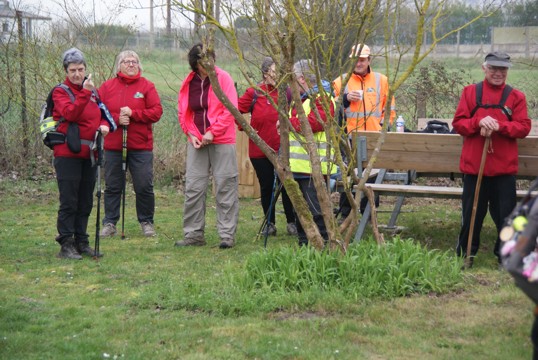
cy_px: 180
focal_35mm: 112
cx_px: 269
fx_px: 1683
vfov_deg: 12.2
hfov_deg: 18.2
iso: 320
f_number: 5.6
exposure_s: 1/125
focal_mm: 75
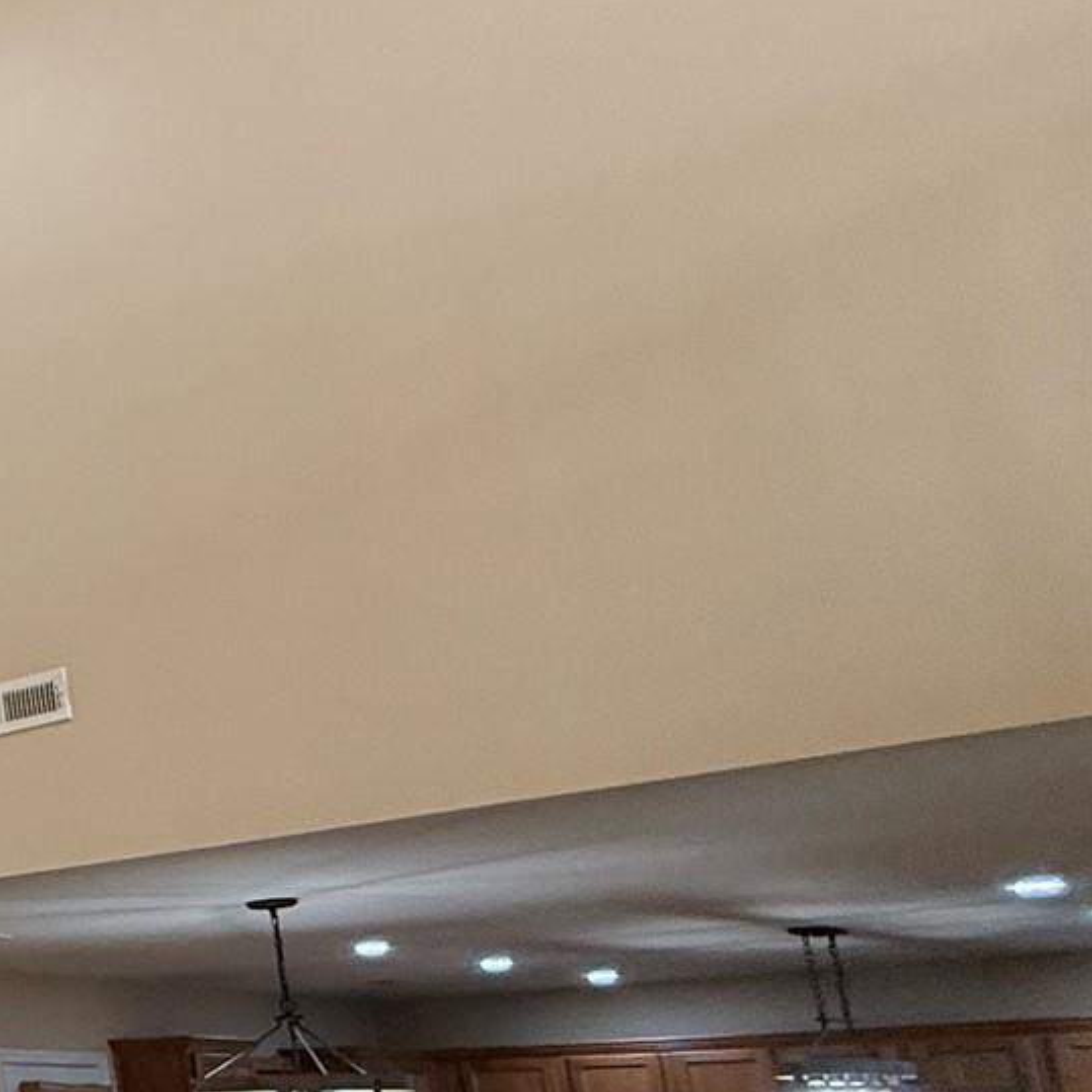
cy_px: 867
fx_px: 1677
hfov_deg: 20.7
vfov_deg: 35.0
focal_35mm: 47
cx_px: -979
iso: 125
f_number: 2.2
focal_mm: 2.22
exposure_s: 1/120
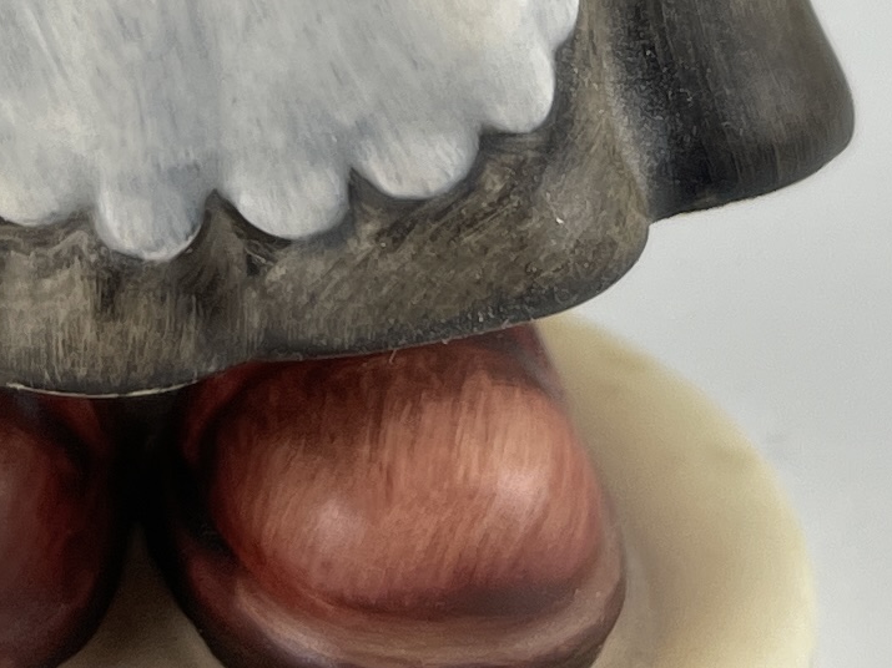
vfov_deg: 10.0
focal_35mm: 141
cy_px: -499
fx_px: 3633
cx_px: 187
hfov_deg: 13.9
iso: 32
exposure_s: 1/164
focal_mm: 5.1
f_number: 1.6
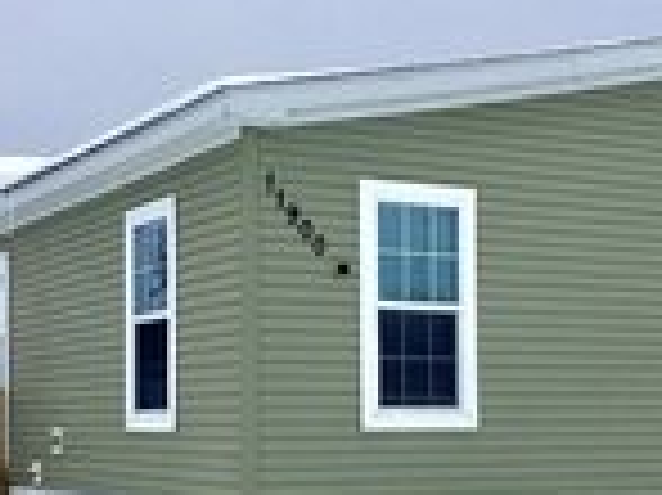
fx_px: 1414
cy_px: 340
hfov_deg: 26.3
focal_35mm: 74
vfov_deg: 19.8
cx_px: 302
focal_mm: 3.3
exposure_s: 1/452
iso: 25
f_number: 2.4
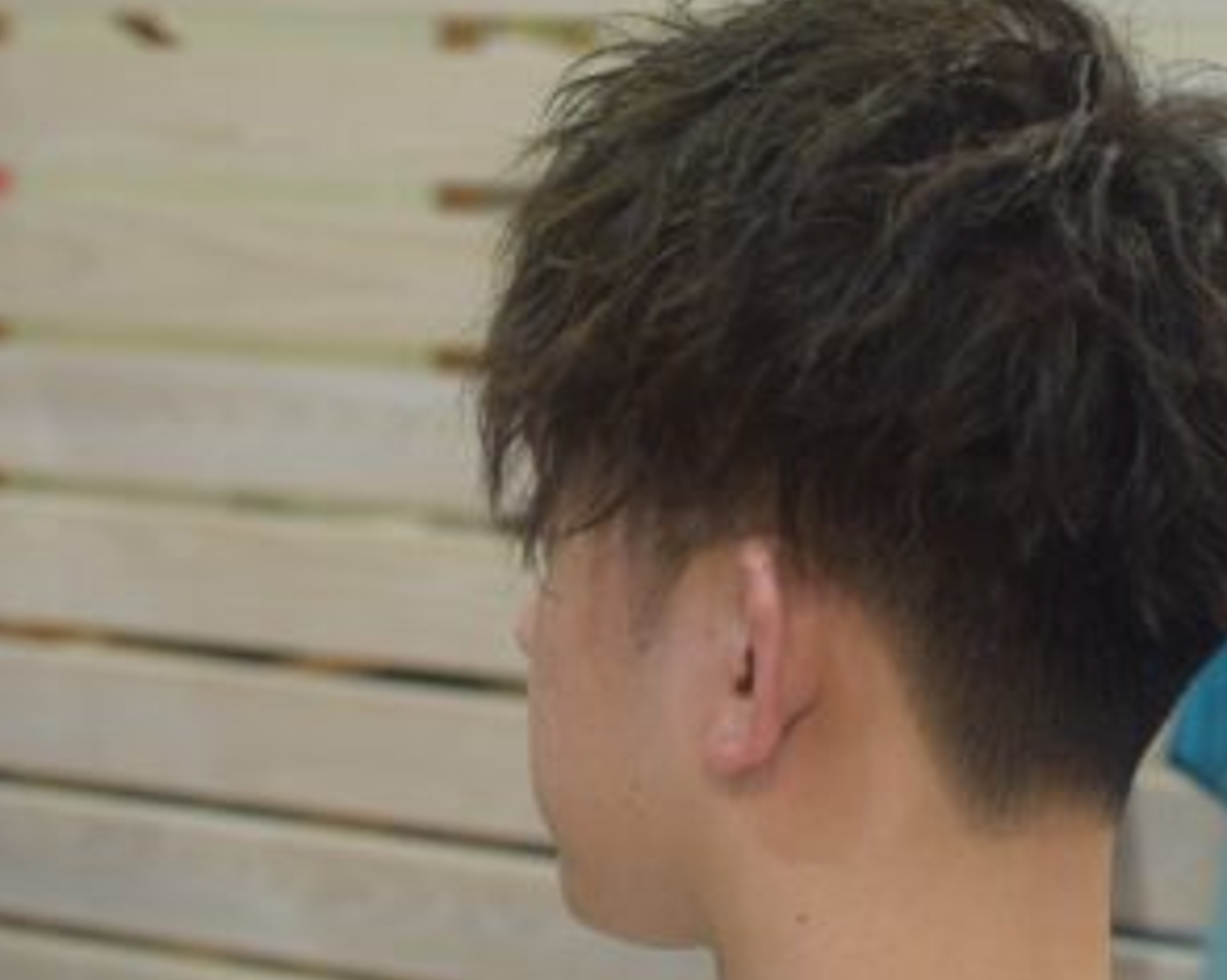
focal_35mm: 76
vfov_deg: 20.2
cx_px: 867
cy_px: 415
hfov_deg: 25.0
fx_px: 2748
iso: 1000
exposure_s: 1/80
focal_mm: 35
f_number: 2.8
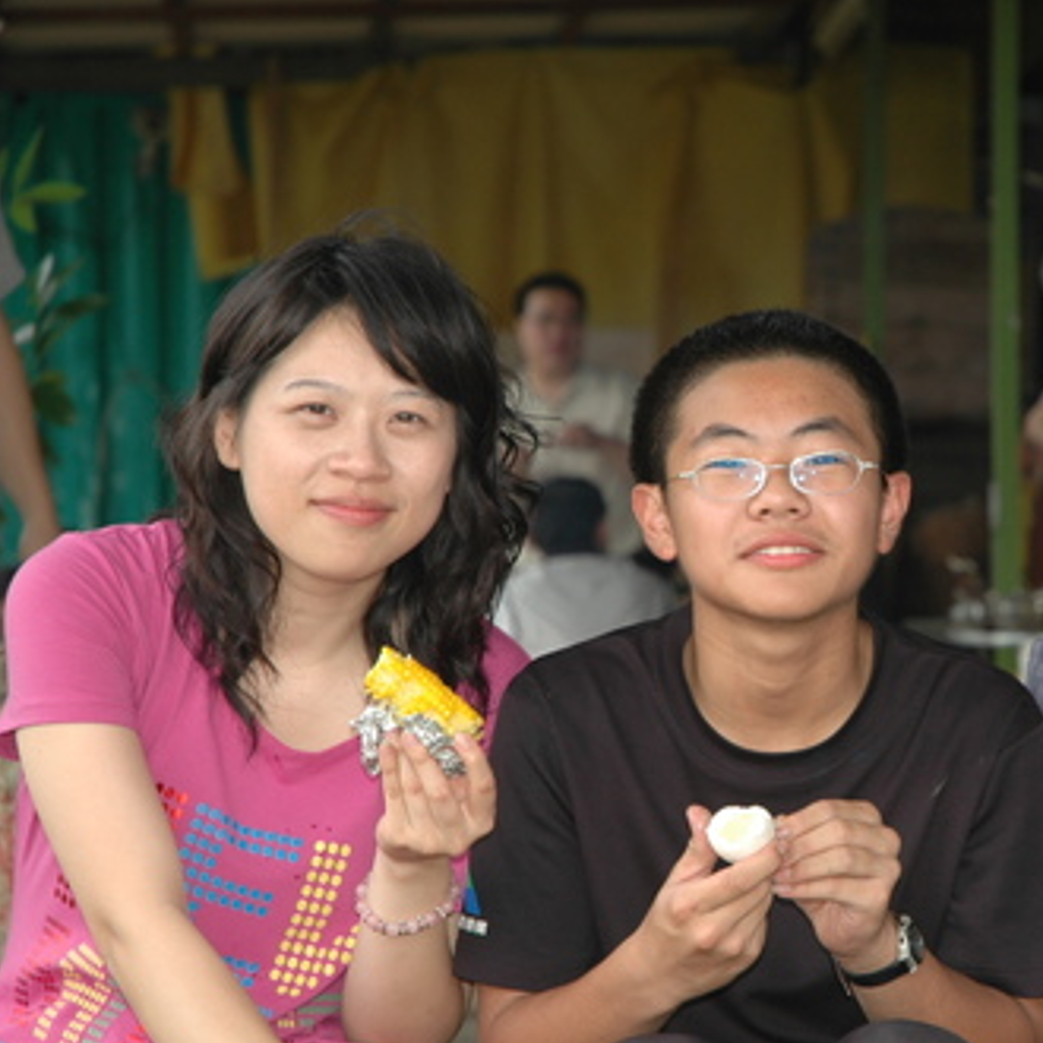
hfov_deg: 10.8
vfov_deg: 10.8
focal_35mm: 162
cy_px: 596
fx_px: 5522
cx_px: 841
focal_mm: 70
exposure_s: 1/160
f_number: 4.5
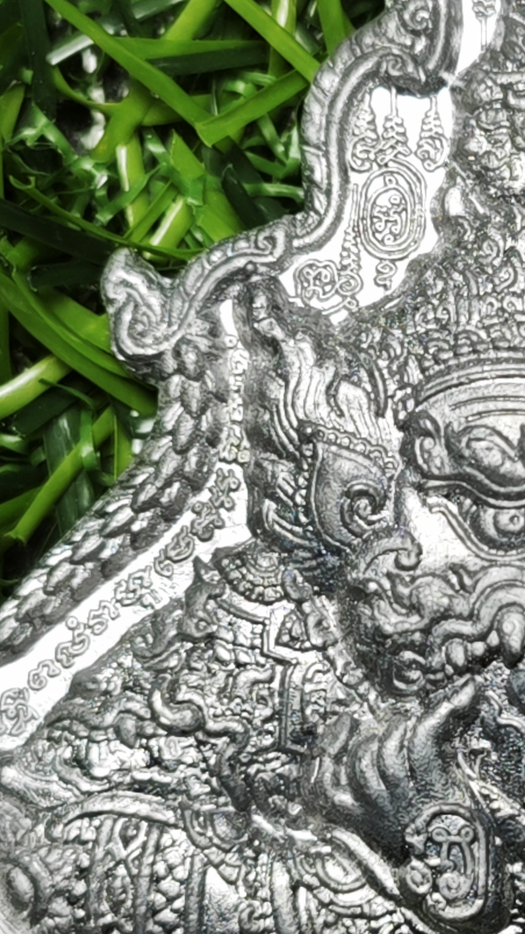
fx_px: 1510
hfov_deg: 18.8
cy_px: 516
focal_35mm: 61
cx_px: 608
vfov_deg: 34.3
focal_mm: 5.43
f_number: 1.8
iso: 50
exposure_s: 1/177
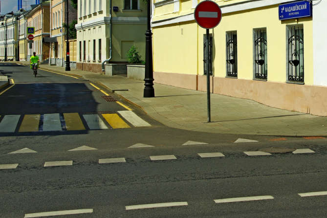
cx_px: 289
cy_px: 38
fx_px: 636
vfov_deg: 19.2
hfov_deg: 27.9
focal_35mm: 70
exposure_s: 1/500
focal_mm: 26
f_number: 9
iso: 100
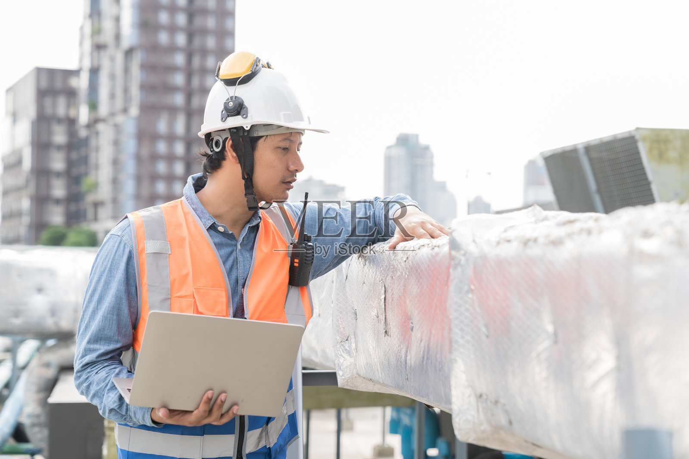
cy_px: 230
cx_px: 344
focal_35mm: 70
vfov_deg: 19.5
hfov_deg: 28.8
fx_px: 1340
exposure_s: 1/320
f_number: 3.5
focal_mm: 70
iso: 250
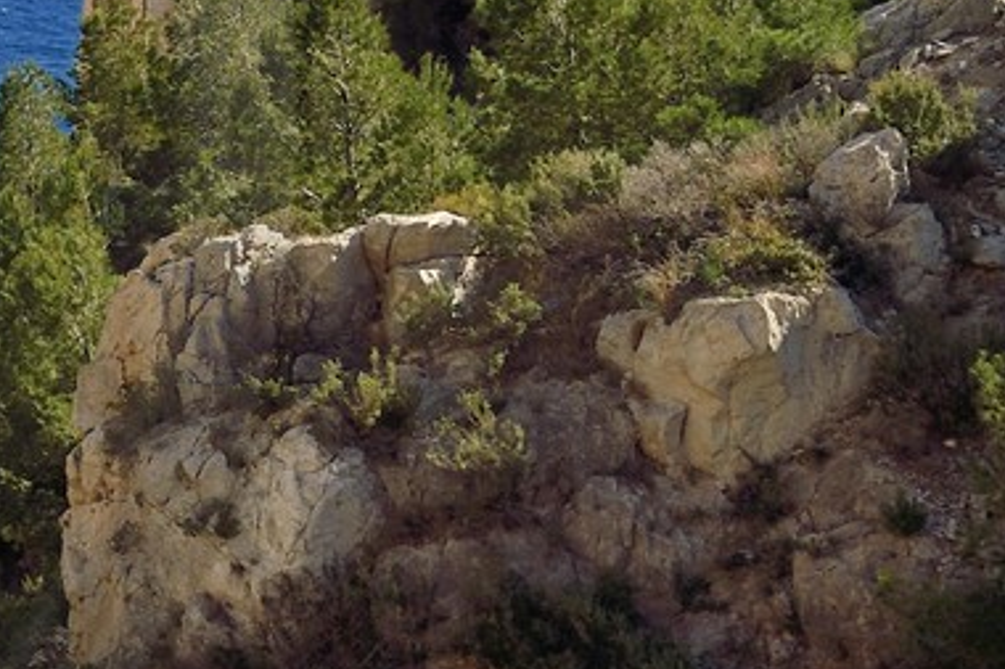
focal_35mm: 143
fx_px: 3990
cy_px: 100
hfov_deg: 13.0
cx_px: -793
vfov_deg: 9.6
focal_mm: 34
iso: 200
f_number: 9
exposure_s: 1/320
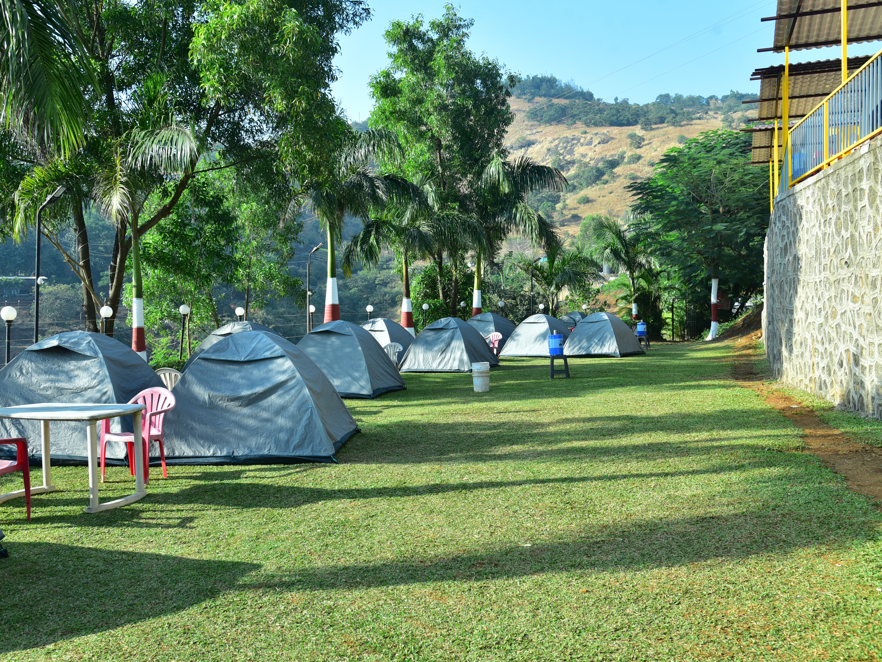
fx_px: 892
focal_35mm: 35
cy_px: 310
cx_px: 390
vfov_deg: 40.7
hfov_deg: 52.5
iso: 160
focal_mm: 30
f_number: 8
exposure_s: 1/160
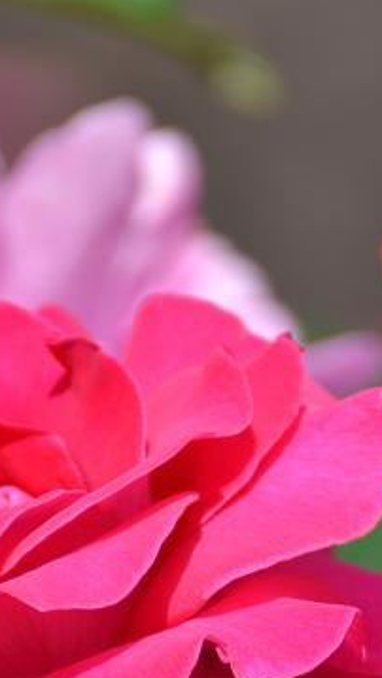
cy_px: 483
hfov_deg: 1.2
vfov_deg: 2.1
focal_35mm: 1049
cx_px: 308
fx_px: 18885
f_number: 5.6
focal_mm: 260
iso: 100
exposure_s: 1/500
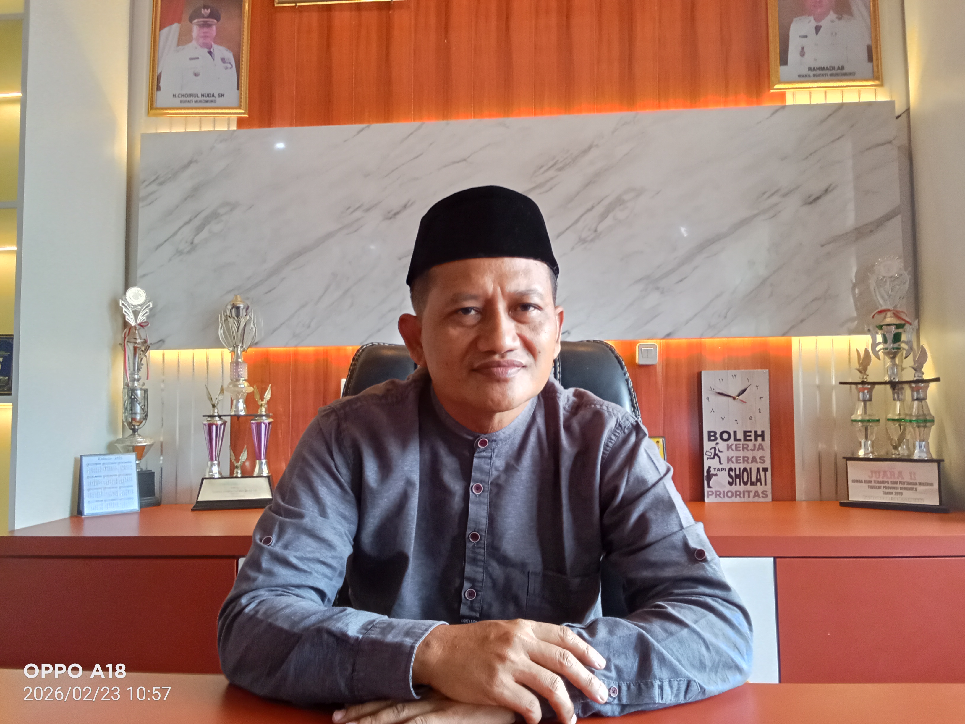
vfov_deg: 51.4
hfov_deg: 65.3
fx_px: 753
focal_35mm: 27
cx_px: 482
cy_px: 362
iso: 279
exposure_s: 1/33.3
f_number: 2
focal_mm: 2.79
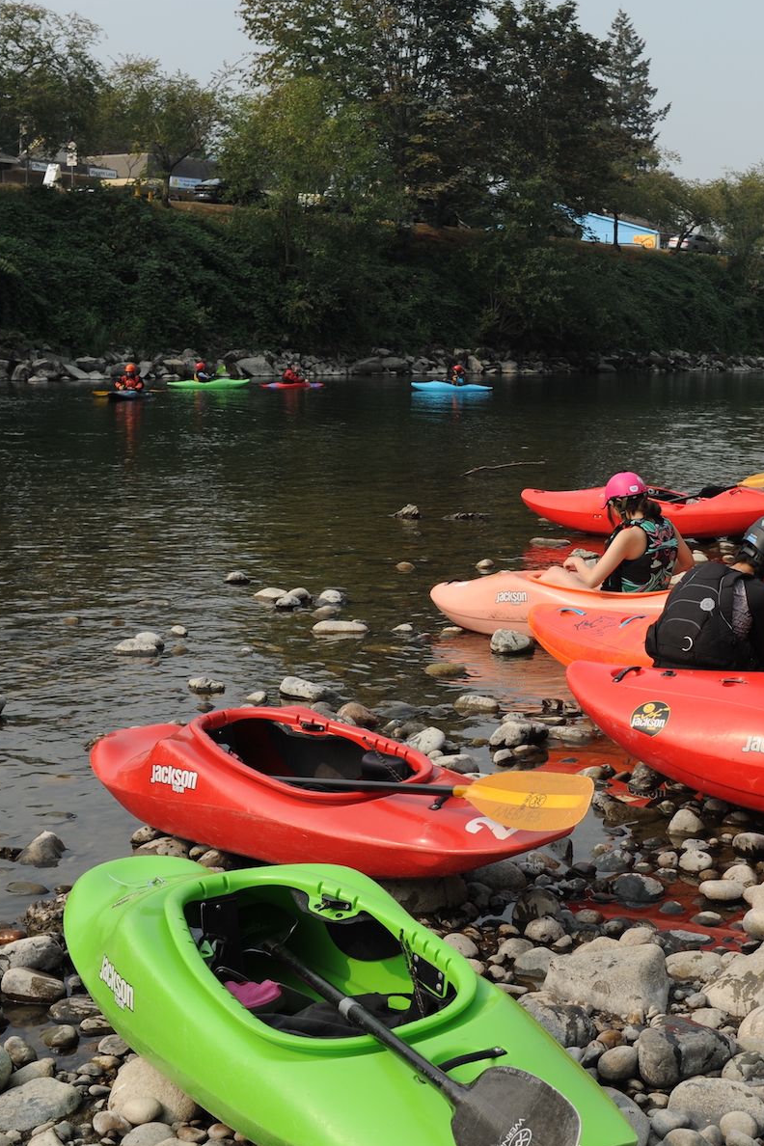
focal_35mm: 53
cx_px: 591
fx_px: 1687
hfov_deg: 25.2
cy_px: 571
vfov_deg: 37.5
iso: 200
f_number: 9
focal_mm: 35
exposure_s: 1/400
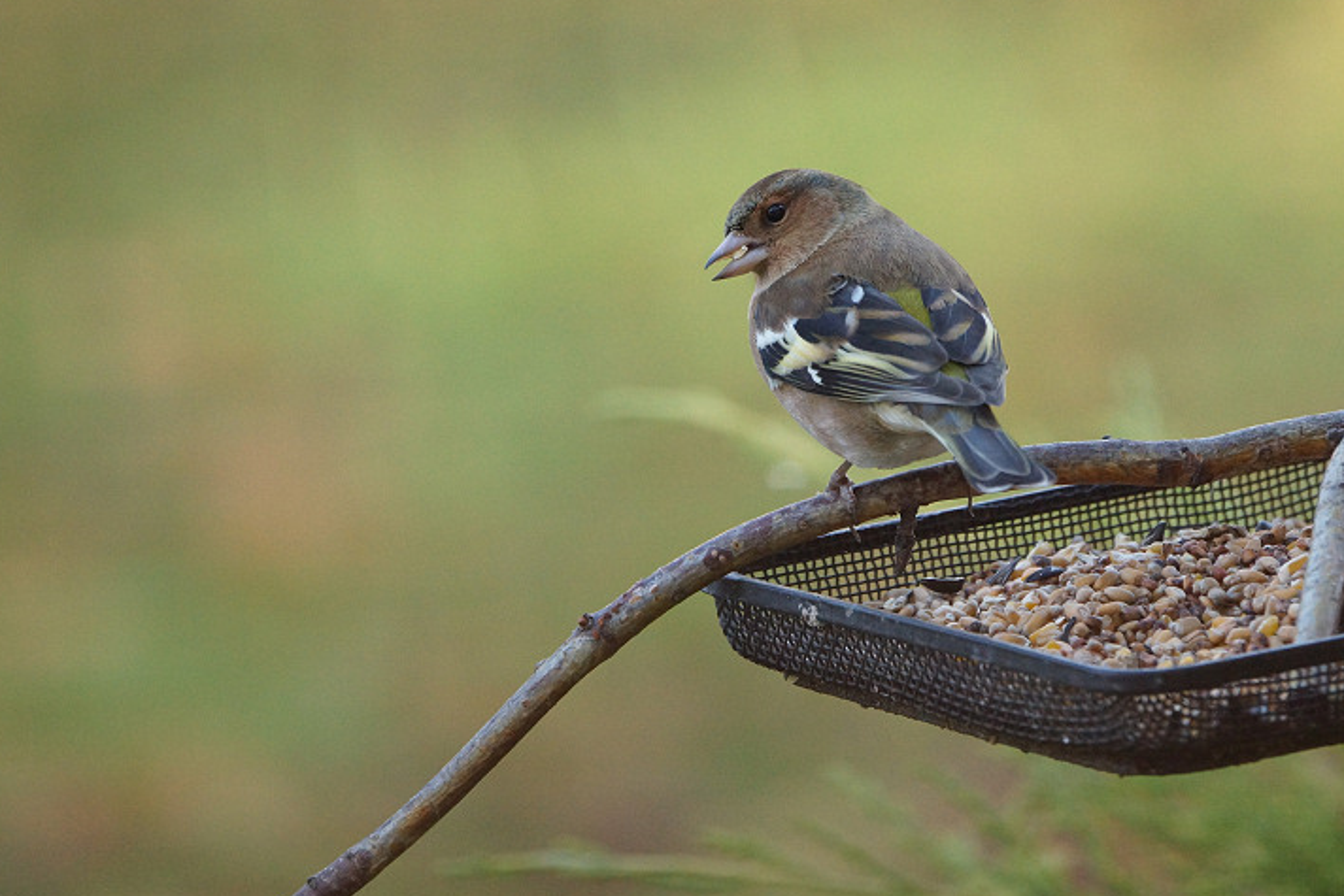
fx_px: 25203
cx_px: 697
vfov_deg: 2.0
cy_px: 402
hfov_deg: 3.1
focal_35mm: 675
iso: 1600
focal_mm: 400
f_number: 6.3
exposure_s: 1/320
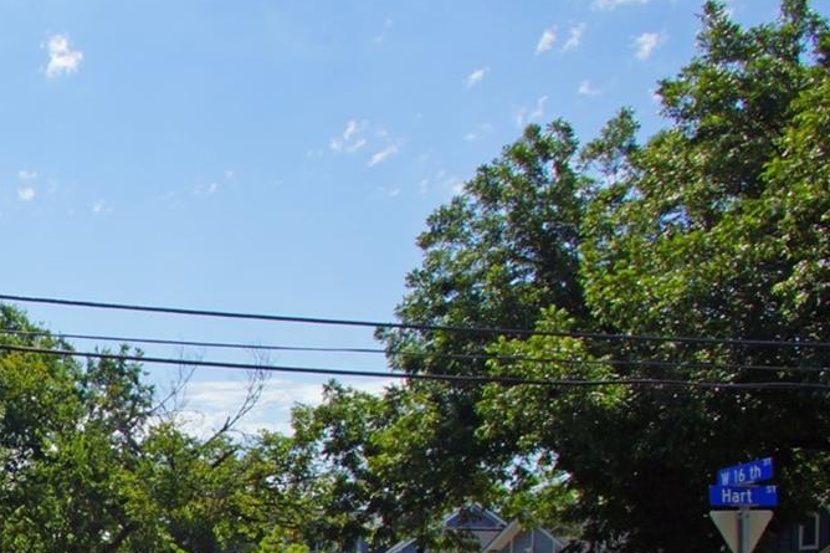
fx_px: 1060
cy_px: 582
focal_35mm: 46
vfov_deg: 27.2
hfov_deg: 33.6
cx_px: -194
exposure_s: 1/200
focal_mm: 10
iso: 100
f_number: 13
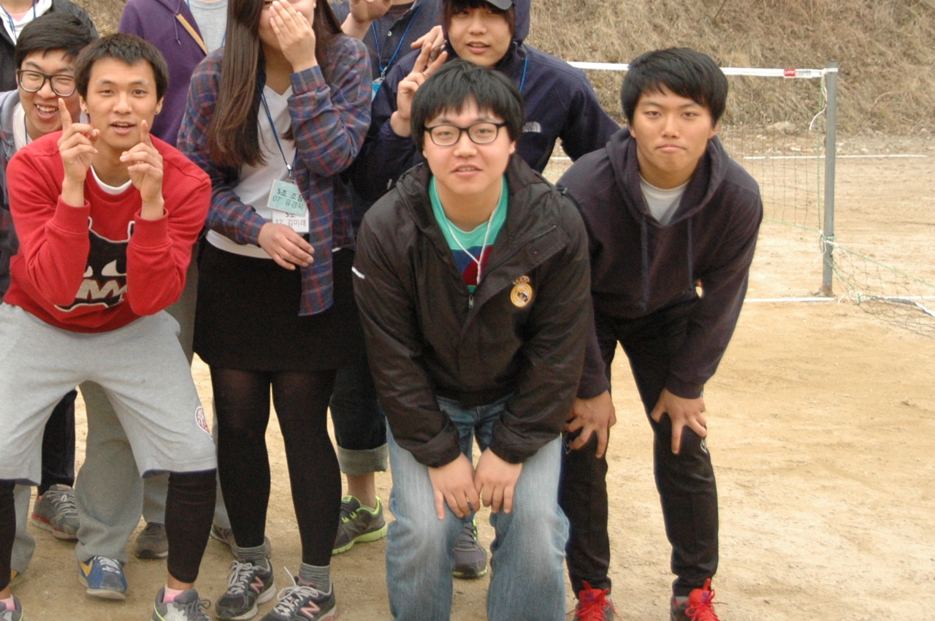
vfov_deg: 21.2
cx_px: 191
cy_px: 93
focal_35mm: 63
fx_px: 1634
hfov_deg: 31.1
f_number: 2.8
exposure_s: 1/1600
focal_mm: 24
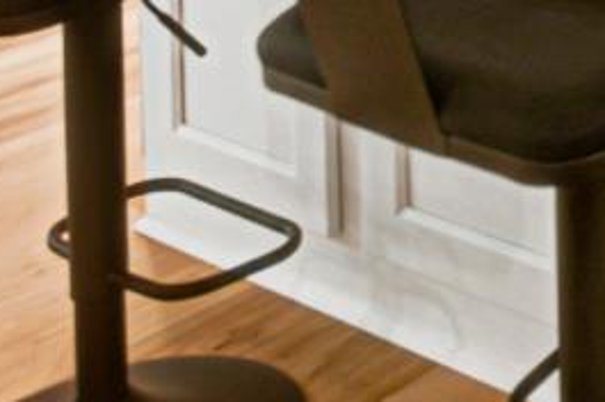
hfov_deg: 18.0
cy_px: -577
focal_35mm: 85
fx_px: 1427
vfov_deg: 12.4
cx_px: 1148
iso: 100
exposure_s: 1/80
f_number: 4.5
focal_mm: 10
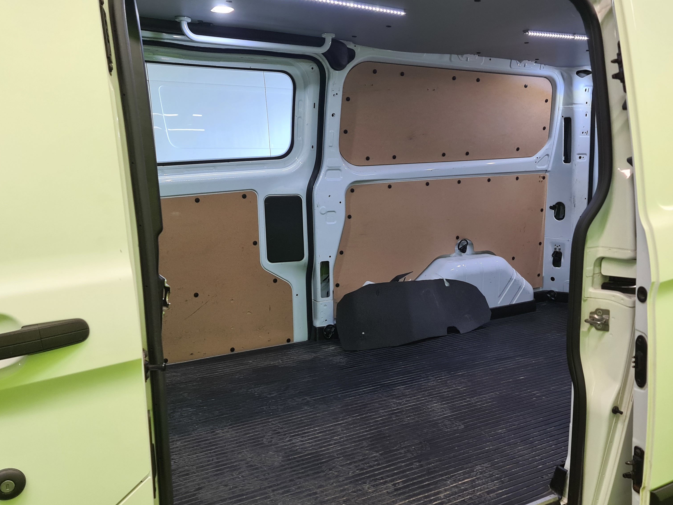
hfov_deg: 55.0
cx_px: 402
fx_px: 642
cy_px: 279
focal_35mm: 33
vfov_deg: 42.9
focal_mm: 7
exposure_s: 1/100
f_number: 1.8
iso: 160
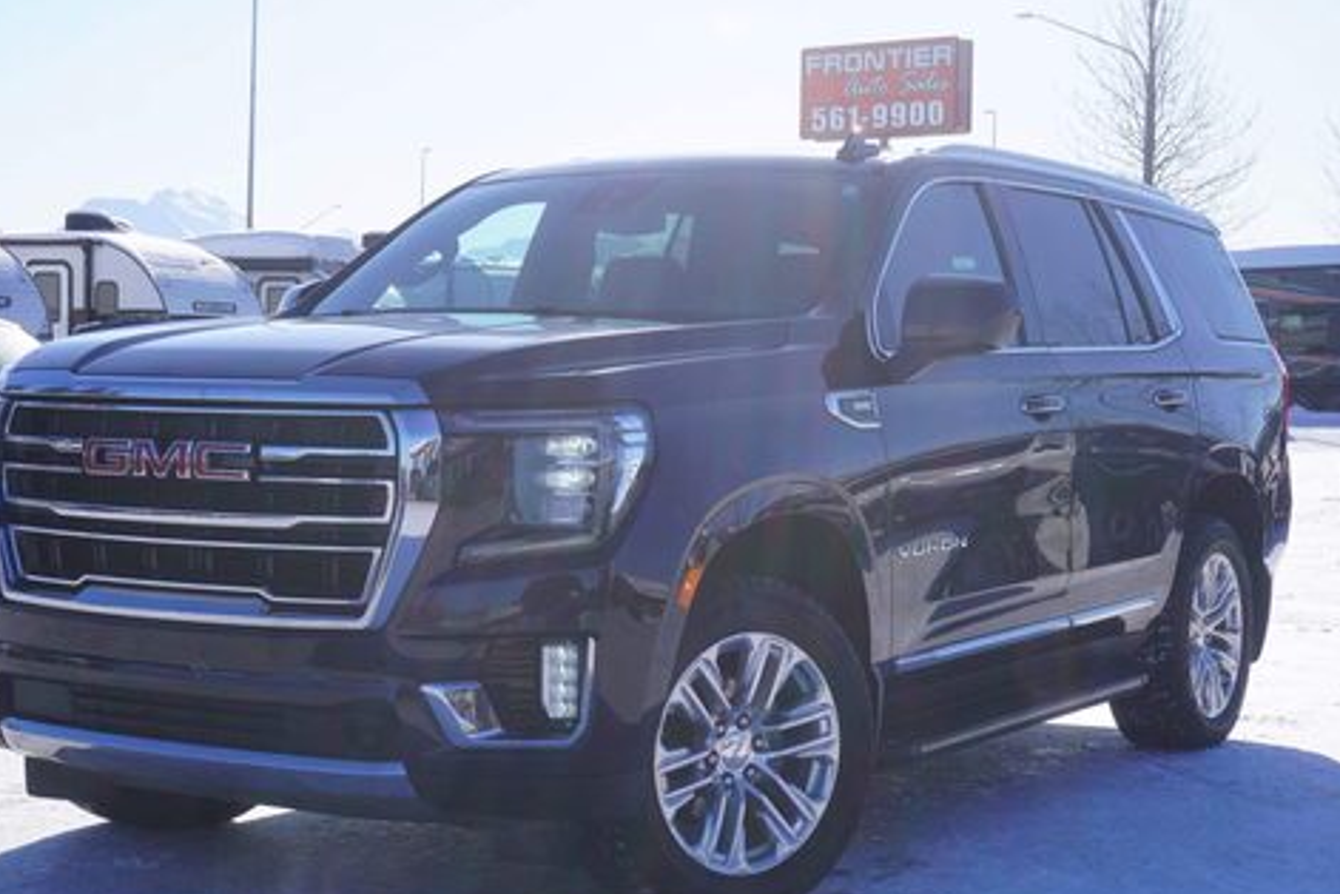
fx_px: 2403
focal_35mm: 65
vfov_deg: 21.1
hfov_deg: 31.2
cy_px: 471
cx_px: 626
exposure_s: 1/160
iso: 100
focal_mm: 39
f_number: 11
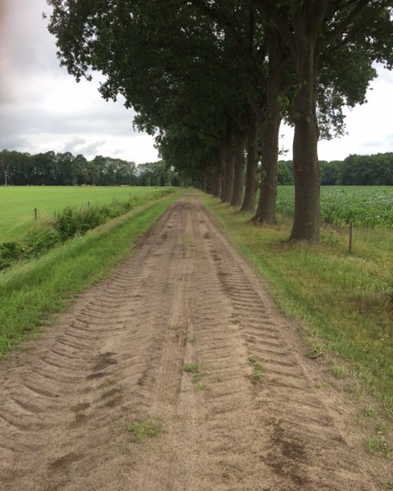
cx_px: 192
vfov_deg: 57.1
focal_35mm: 31
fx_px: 450
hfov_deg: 47.2
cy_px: 236
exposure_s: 1/824
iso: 32
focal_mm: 4.15
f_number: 2.2
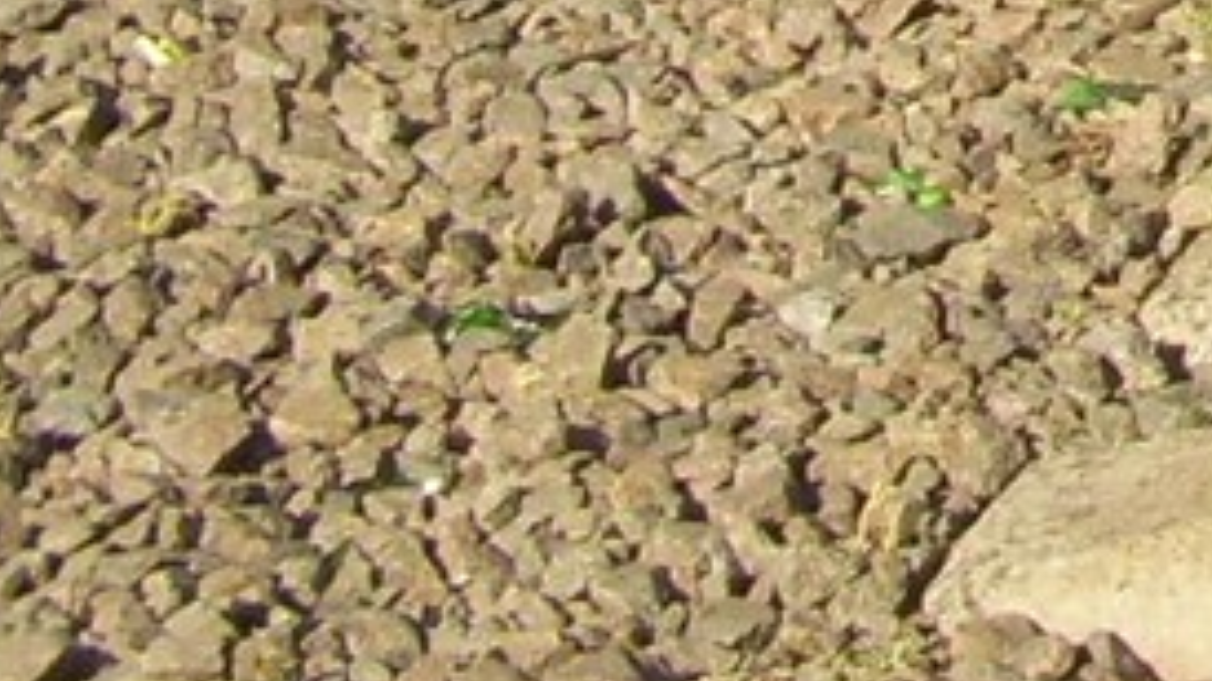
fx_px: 6587
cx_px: 3198
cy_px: -1280
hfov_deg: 9.1
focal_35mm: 205
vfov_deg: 5.6
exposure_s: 1/250
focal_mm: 5.7
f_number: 5.6
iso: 80
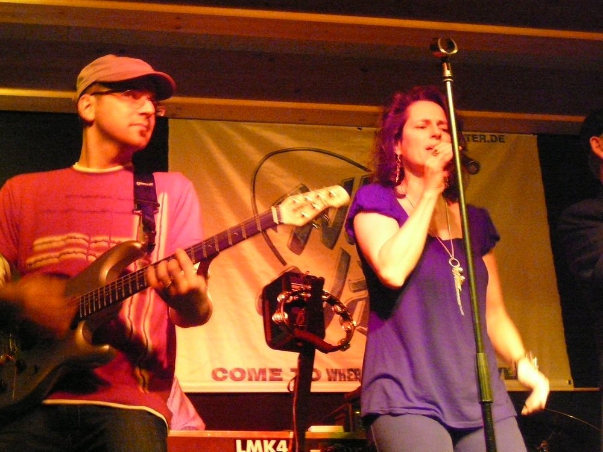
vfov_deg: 24.0
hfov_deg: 31.7
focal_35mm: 61
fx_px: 1063
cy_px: 226
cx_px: 302
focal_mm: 9.1
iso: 800
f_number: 3.6
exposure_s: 1/15
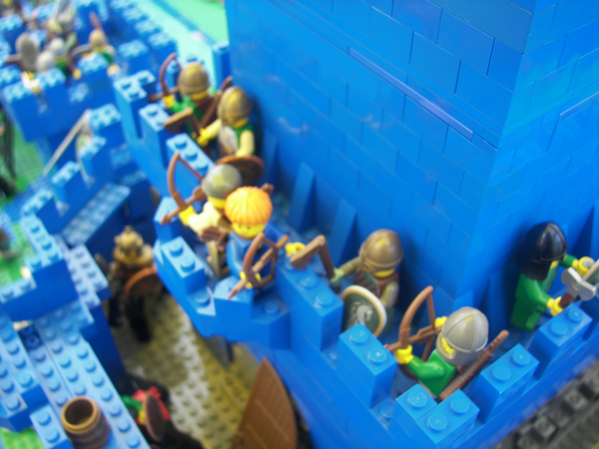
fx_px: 623
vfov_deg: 39.7
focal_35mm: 36
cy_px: 224
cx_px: 300
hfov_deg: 51.4
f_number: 2.8
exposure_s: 1/200
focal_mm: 6
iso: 64
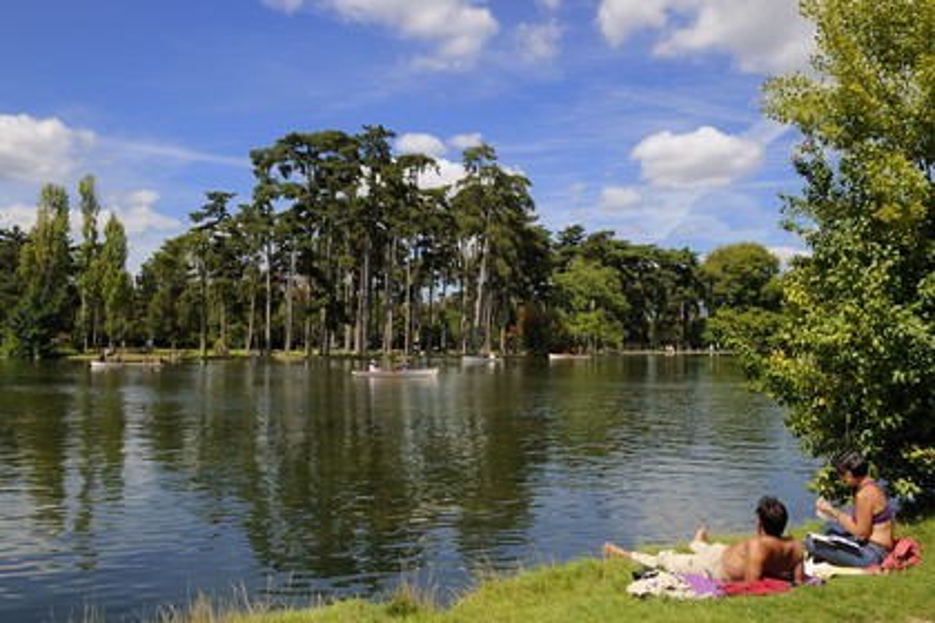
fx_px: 727
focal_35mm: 28
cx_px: 468
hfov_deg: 65.5
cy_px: 312
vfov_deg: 46.4
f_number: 13
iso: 200
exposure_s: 1/160
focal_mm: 28
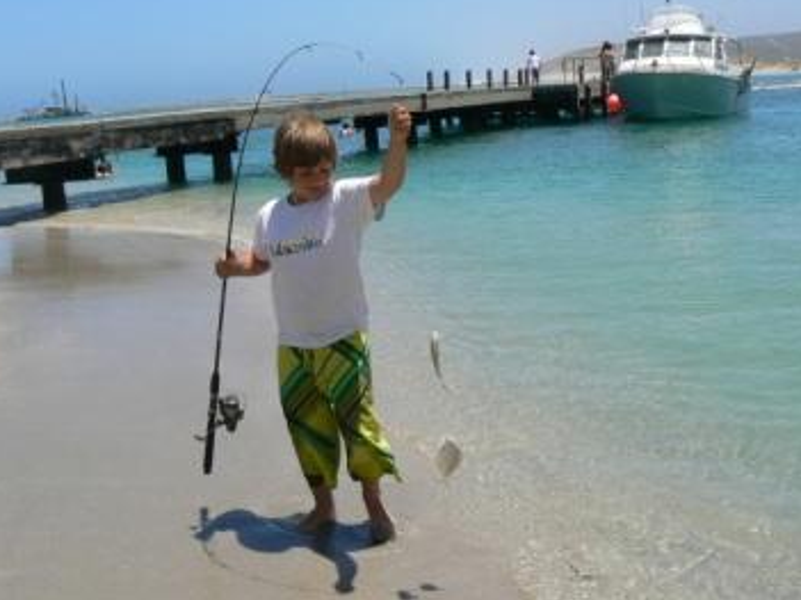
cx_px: 427
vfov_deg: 31.4
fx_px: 1064
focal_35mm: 46
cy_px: 367
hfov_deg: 41.2
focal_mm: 6
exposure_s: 1/320
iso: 80
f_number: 5.6
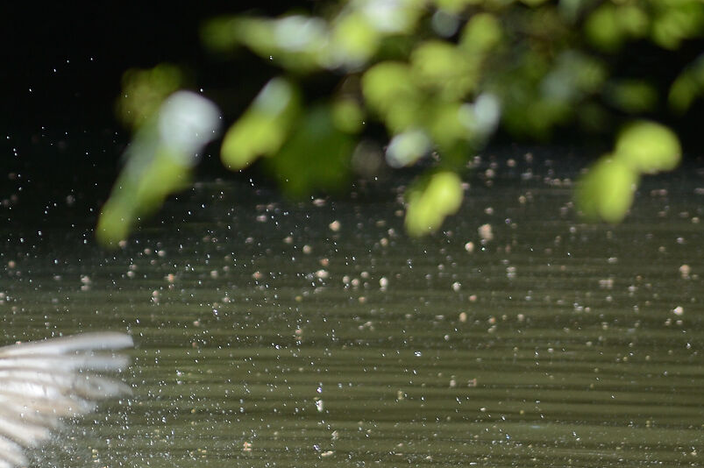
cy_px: 432
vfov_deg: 2.9
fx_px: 9193
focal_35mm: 470
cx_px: -203
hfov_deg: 4.4
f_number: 2.8
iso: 100
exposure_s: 1/640
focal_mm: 105
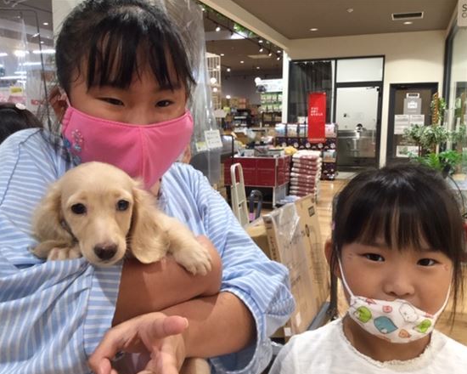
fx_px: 456
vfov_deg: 44.5
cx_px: 228
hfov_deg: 54.2
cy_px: 190
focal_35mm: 33
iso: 50
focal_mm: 3.3
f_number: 2.4
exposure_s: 1/30
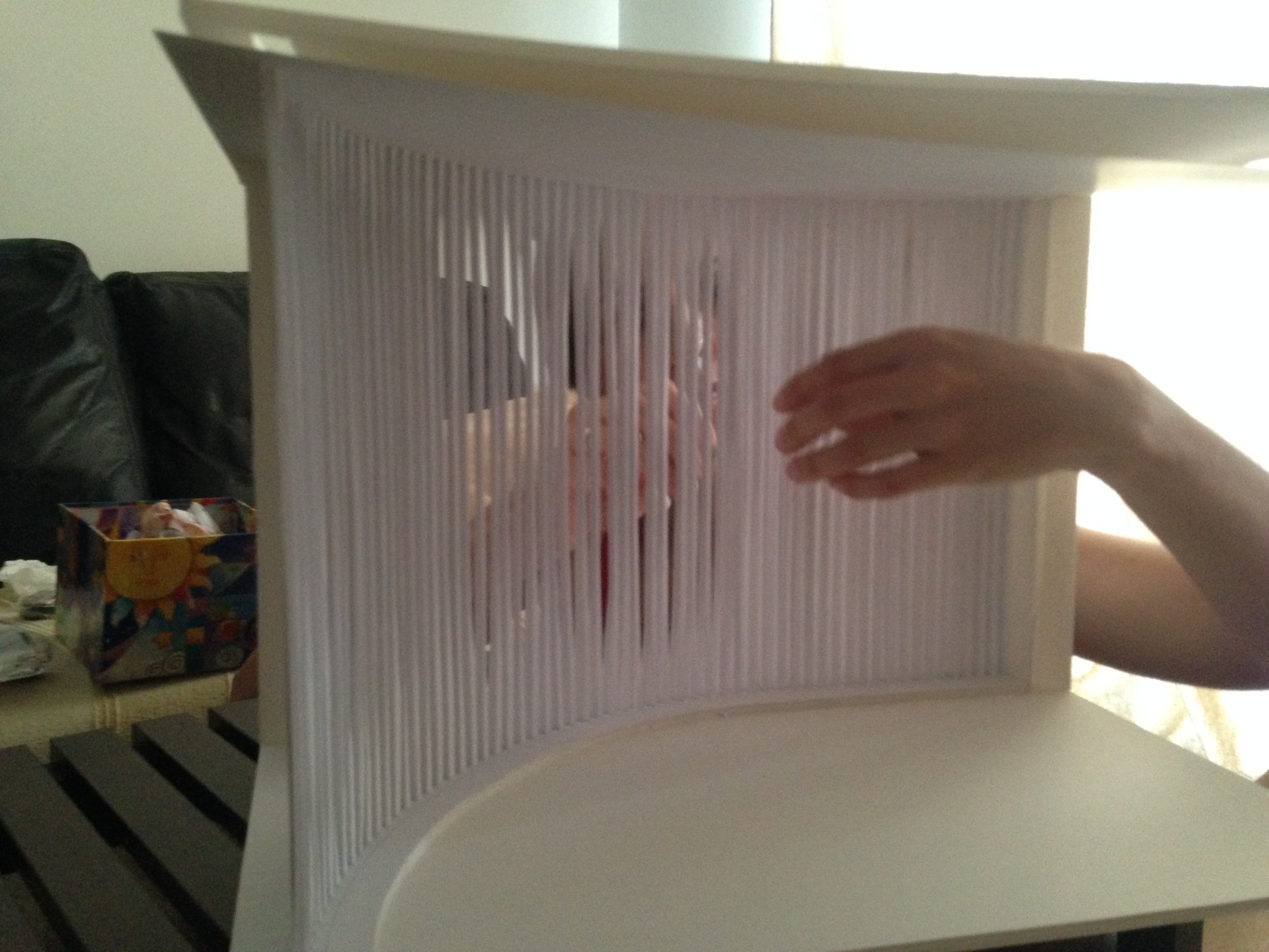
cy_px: 476
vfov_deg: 42.9
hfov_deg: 55.4
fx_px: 1210
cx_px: 634
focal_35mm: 33
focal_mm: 4.12
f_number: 2.4
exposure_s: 1/20
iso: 400
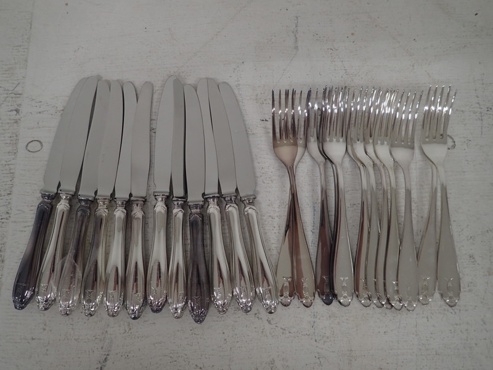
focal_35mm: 25
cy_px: 185
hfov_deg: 69.4
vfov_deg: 54.9
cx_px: 246
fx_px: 356
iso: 100
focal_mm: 4.5
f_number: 2
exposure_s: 1/80
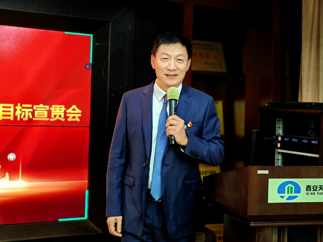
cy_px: 121
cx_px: 162
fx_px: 504
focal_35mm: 54
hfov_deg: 35.5
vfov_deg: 27.0
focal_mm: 5.52
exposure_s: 1/50
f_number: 2.4
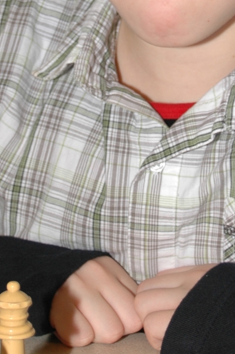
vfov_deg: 13.0
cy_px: 33
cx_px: 163
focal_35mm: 157
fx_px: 1540
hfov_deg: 8.7
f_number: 4.8
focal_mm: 34
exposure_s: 1/60
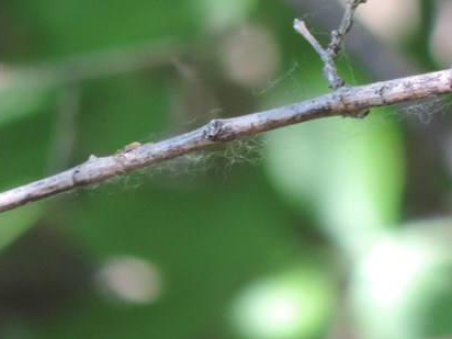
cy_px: -4
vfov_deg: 0.6
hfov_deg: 0.8
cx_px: 437
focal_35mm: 2464
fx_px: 32174
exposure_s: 1/125
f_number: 5.9
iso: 450
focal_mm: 180
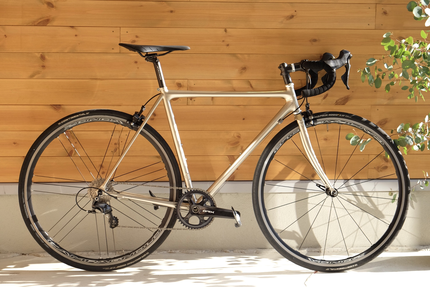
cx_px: 215
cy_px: 144
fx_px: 991
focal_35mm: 83
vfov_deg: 16.5
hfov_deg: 24.5
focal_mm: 55
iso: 200
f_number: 5
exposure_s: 1/140
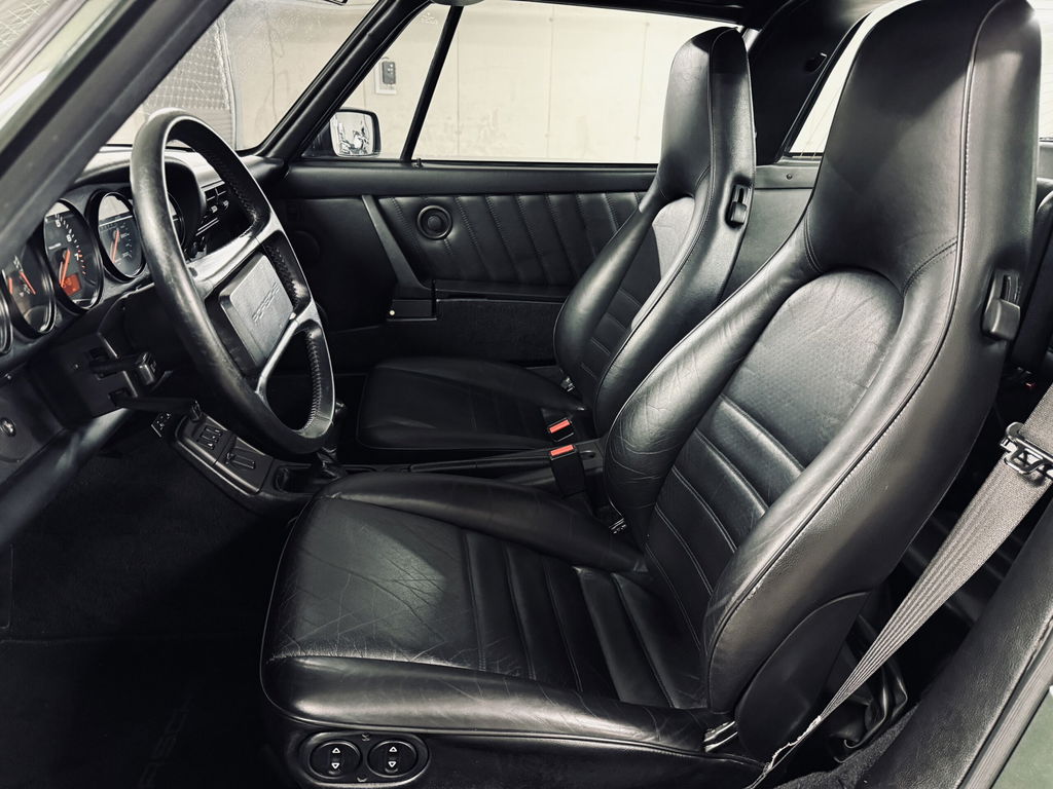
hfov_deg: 71.6
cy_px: 394
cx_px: 526
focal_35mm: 24
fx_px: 730
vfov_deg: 56.8
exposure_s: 1/33
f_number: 1.78
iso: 800
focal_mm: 6.76
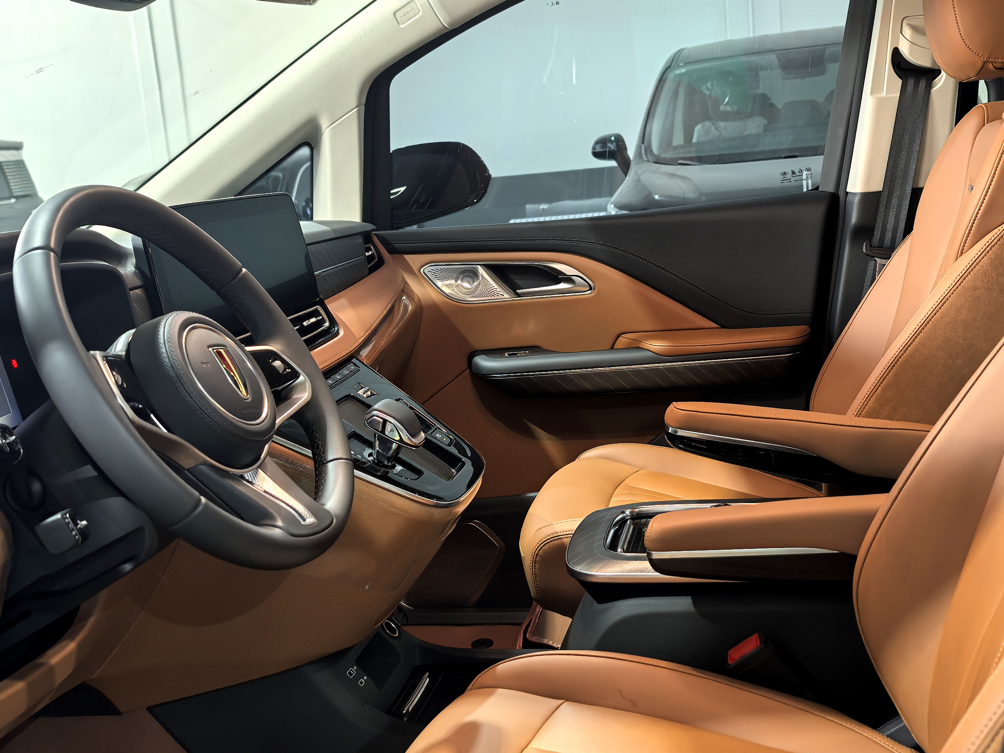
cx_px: 502
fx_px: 1160
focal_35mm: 40
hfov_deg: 46.8
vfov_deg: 36.0
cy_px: 376
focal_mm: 6.98
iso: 320
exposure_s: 1/50
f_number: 1.4
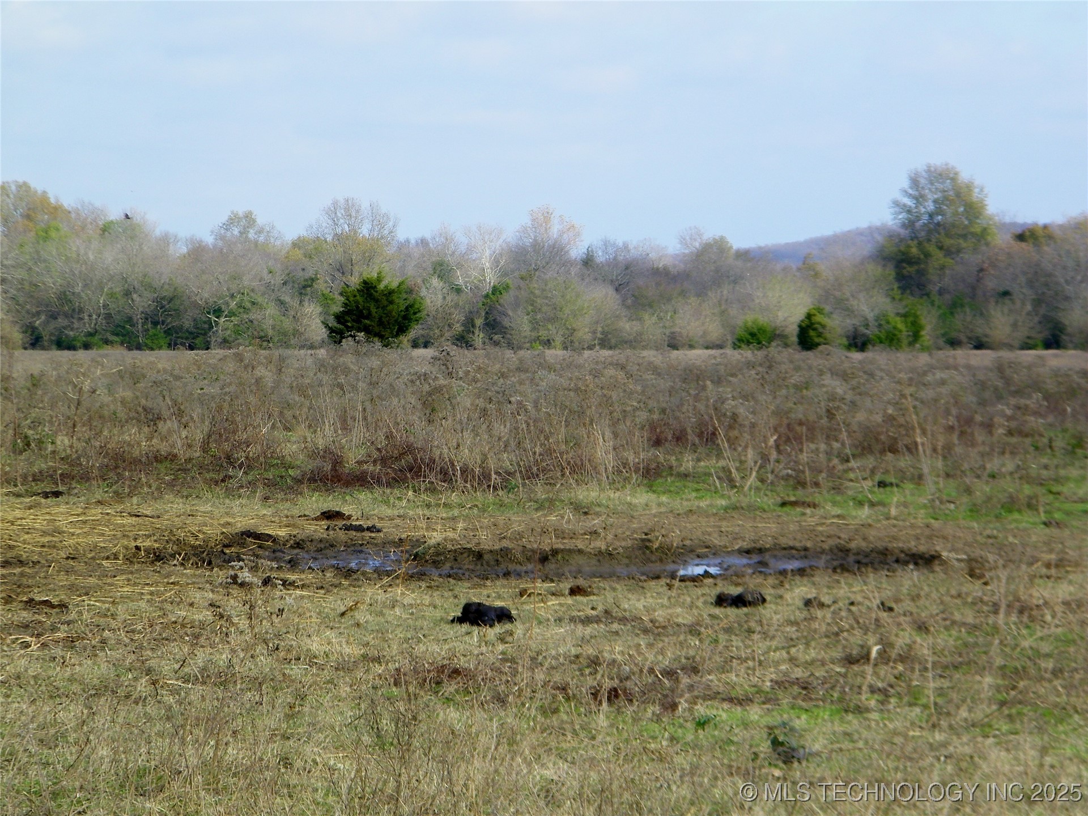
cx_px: 544
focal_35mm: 134
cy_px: 408
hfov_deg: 14.7
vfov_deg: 11.1
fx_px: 4212
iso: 80
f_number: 4.9
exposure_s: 1/320
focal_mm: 23.9
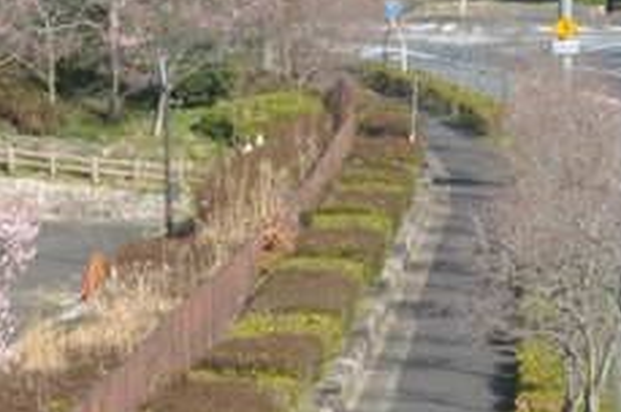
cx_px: -49
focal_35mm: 251
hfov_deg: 8.2
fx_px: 4324
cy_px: 300
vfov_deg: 5.5
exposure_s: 1/350
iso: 200
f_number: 8
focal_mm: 60
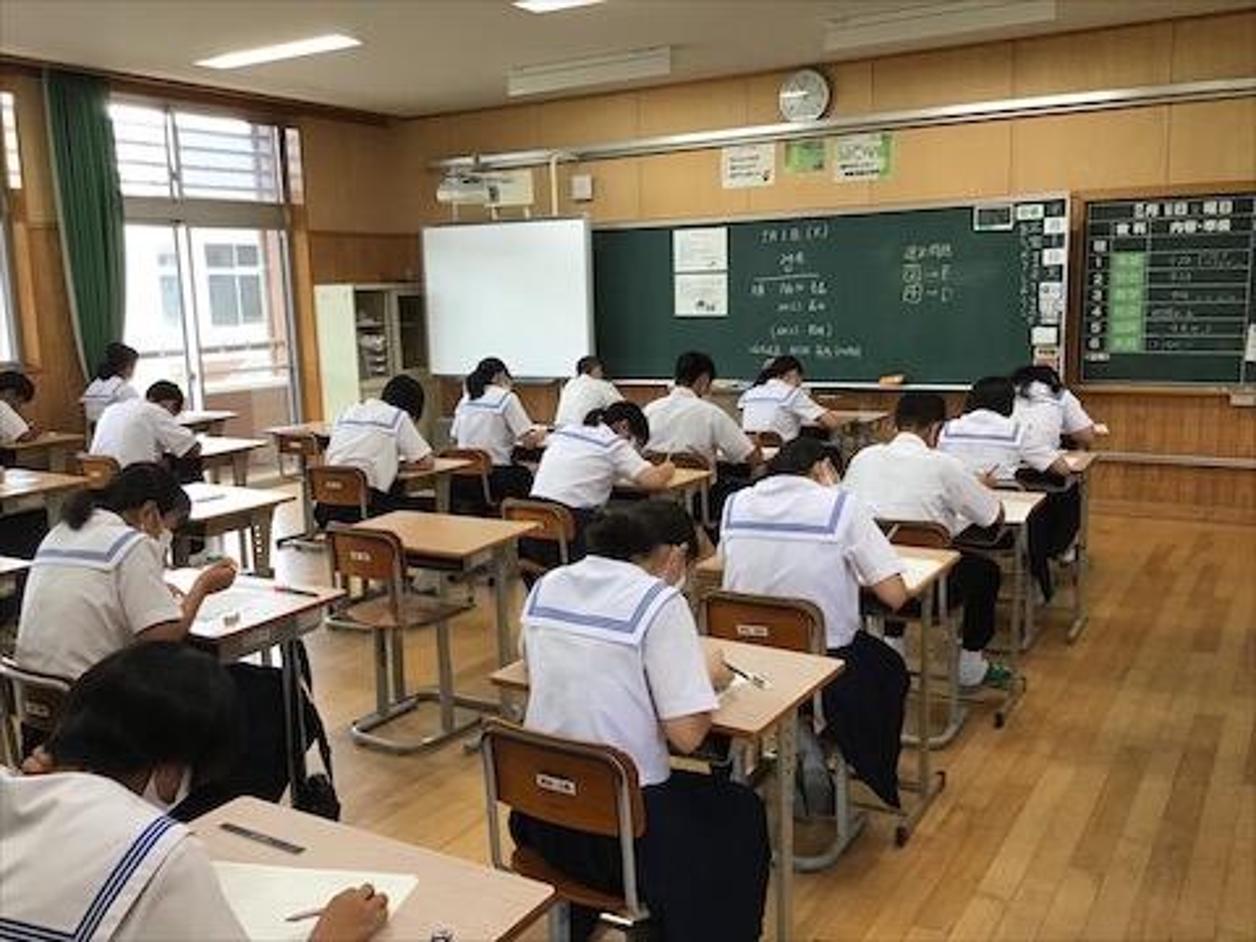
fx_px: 1125
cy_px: 471
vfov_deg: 45.4
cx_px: 628
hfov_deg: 58.4
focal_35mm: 31
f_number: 2.4
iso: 25
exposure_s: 1/30
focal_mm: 3.3
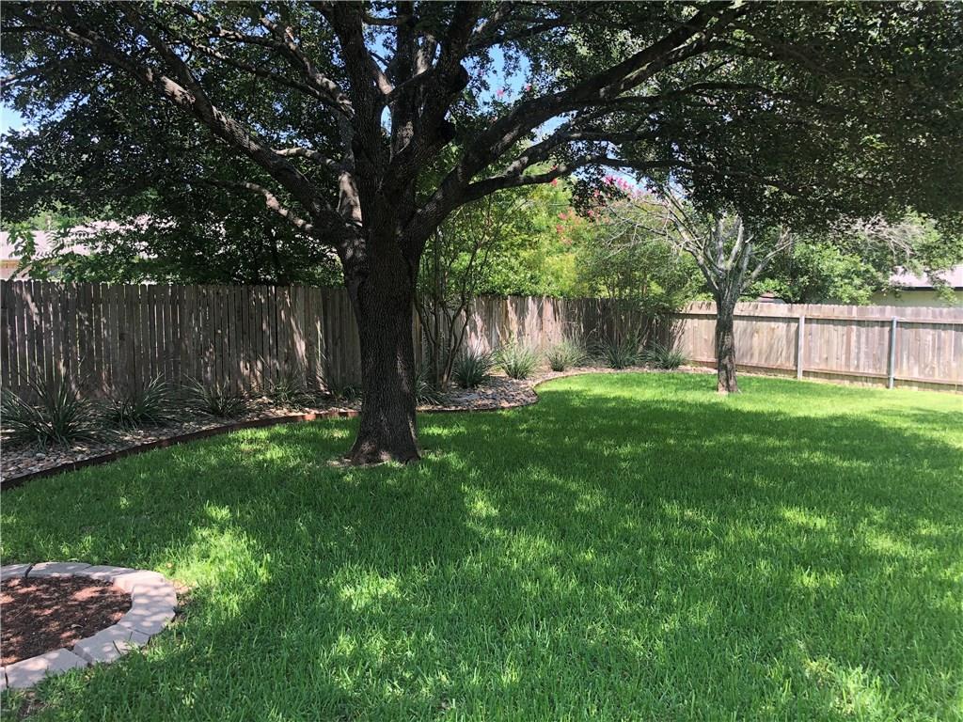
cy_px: 361
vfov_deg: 49.7
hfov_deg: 63.4
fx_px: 779
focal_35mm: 28
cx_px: 482
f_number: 1.8
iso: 20
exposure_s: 1/175
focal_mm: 4
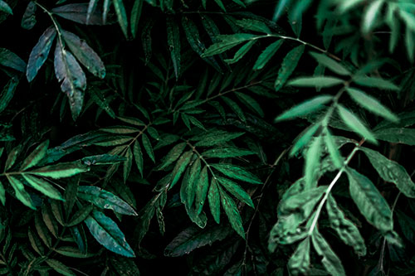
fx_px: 2420
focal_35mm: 210
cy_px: 138
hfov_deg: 9.8
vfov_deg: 6.5
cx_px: 208
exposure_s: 1/250
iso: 3200
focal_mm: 210
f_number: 6
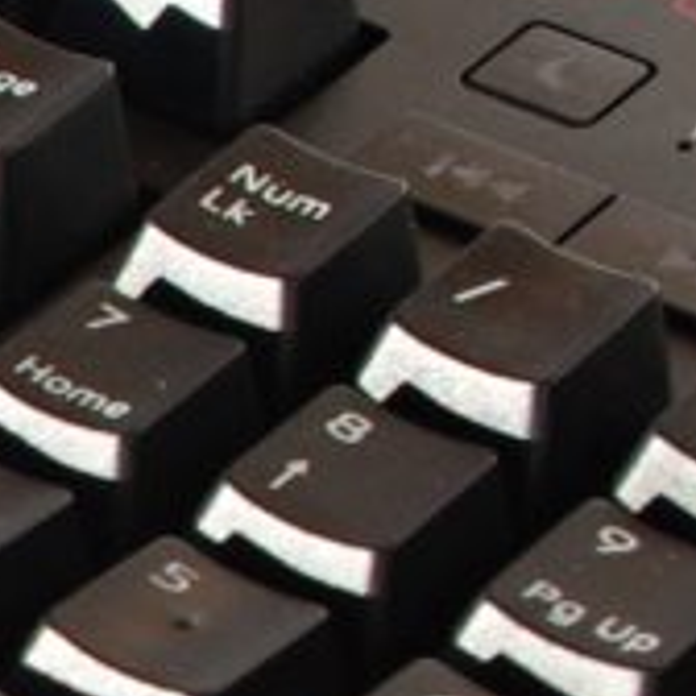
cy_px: 928
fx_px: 4709
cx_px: -1061
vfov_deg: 8.3
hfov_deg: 7.8
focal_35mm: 207
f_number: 5.6
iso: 200
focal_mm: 18
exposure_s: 1/200
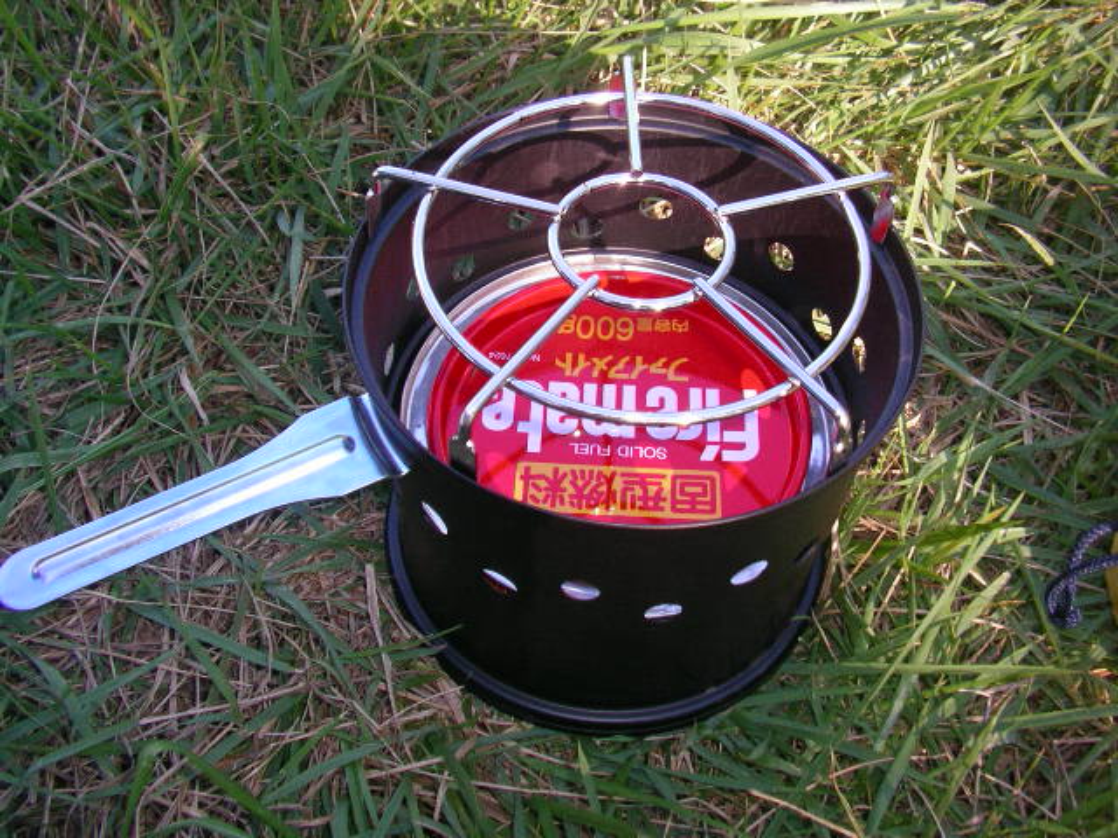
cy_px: 419
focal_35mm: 37
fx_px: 1195
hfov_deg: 50.1
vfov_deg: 38.7
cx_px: 559
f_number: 2.8
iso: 100
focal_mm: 5.7
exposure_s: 1/60
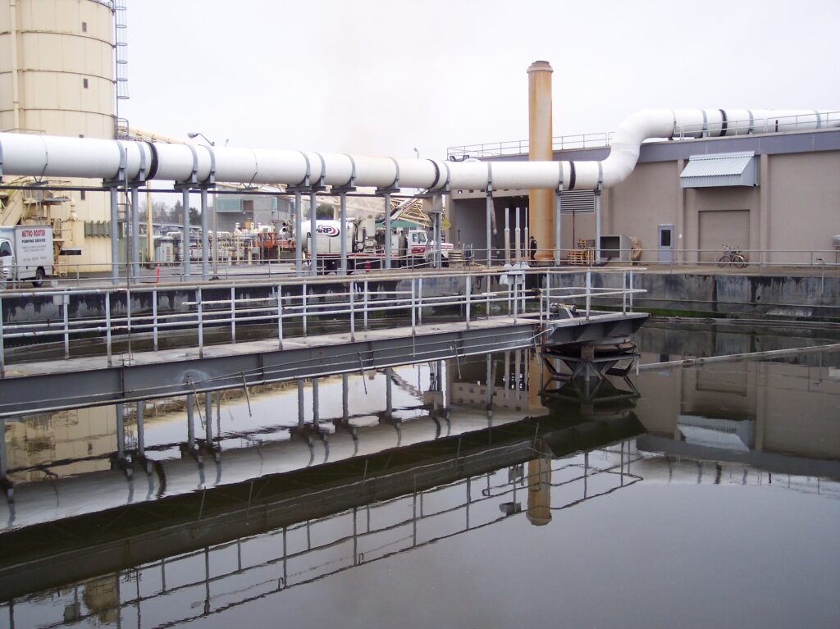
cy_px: 314
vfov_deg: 37.7
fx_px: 922
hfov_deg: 49.0
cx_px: 420
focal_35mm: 38
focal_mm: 8
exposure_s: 1/180
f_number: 2.8
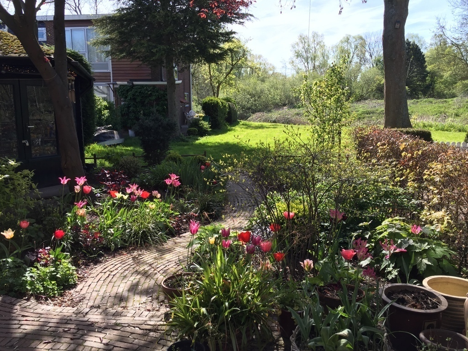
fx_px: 392
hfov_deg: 61.7
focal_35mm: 29
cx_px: 234
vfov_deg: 48.2
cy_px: 176
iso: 32
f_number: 2.2
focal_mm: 4.15
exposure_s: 1/565
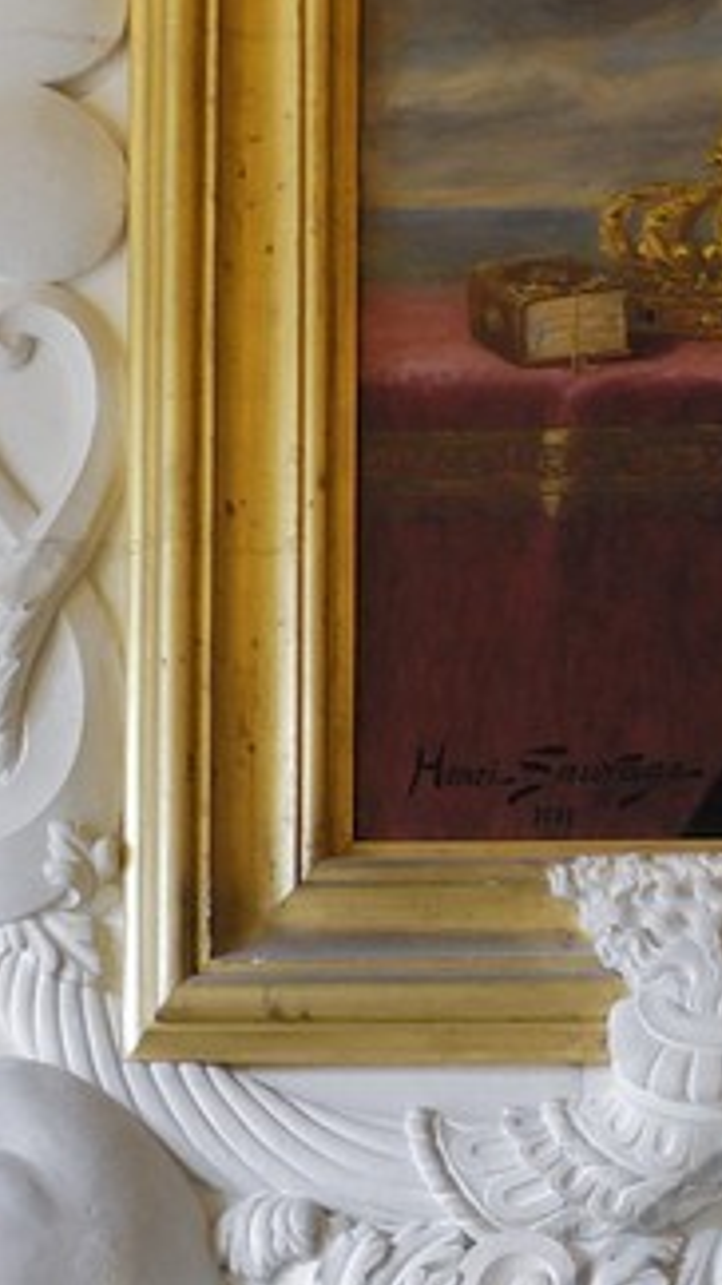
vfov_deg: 9.6
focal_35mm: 217
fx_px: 7393
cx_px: 1341
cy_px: 2054
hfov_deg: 5.5
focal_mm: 28
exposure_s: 1/1.25
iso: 100
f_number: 8
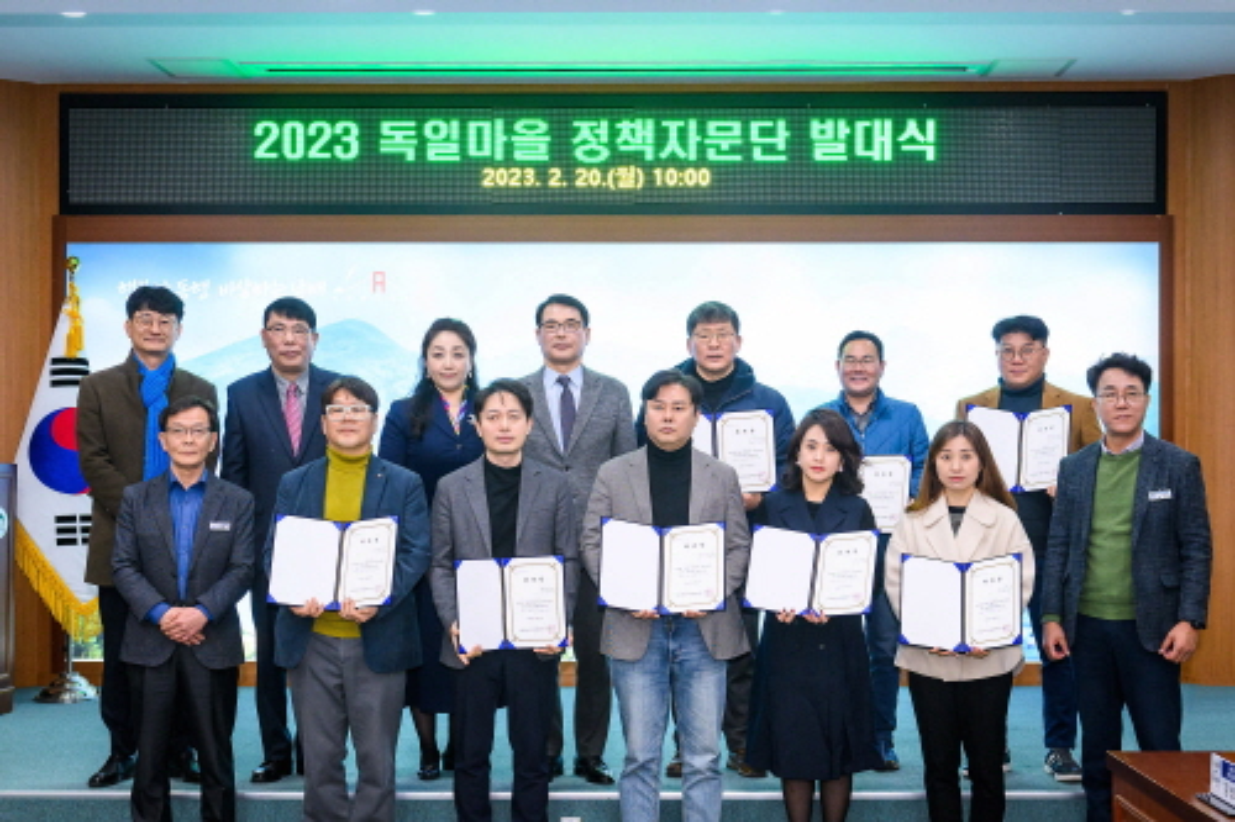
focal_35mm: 38
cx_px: 618
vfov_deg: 35.0
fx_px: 1303
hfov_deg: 50.7
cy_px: 411
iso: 1600
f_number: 5.6
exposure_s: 1/160
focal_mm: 38
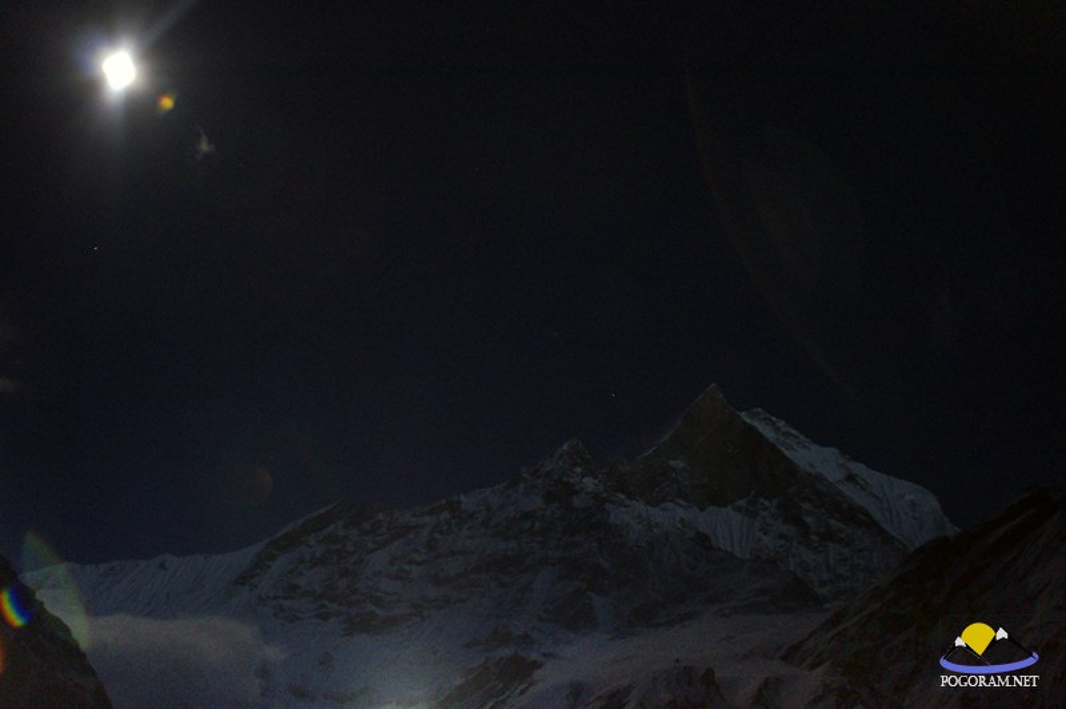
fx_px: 1243
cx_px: 533
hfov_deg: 46.4
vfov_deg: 31.8
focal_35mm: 42
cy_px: 354
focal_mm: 28
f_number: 3.5
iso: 1600
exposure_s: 1/5
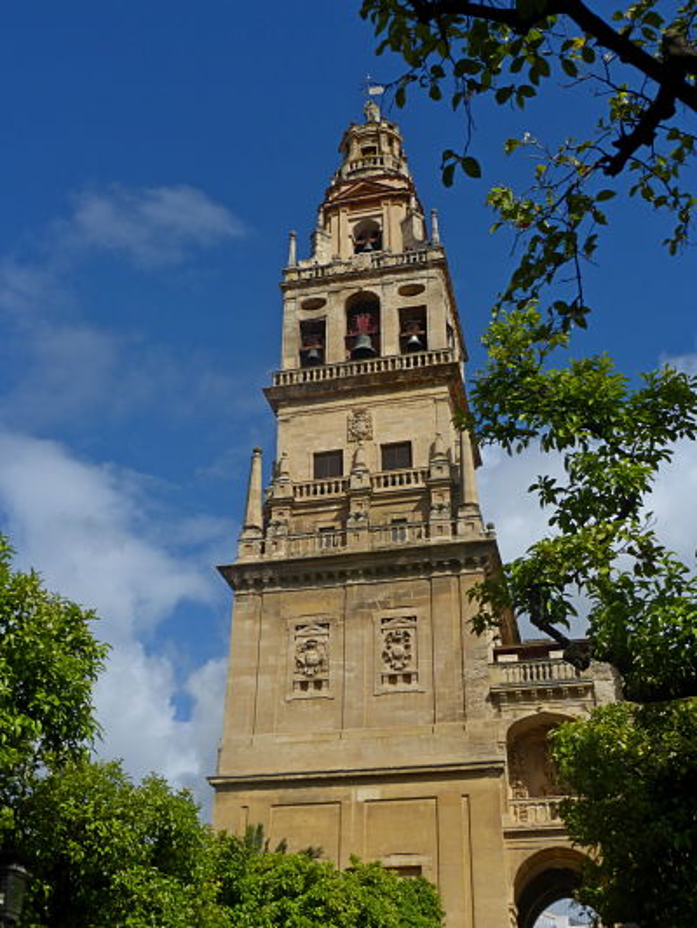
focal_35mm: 39
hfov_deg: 36.8
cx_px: 348
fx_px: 1047
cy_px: 464
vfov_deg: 47.9
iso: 100
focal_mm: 6.9
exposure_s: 1/1600
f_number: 3.9
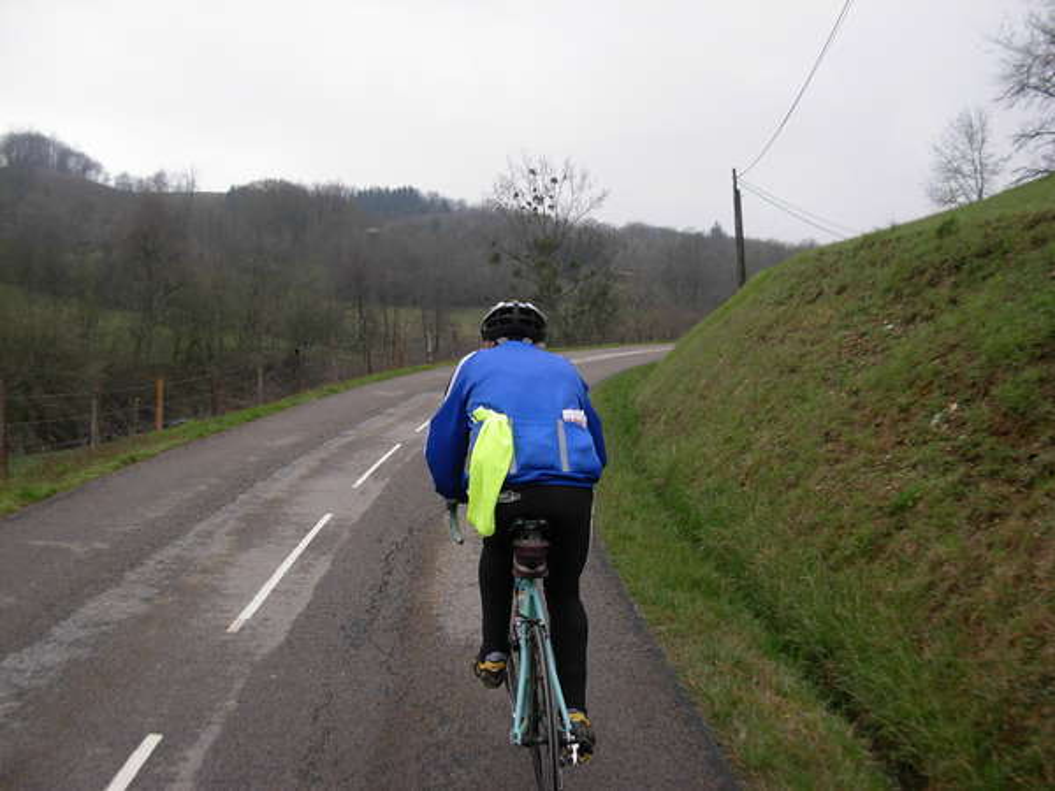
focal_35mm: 38
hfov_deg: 49.0
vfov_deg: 37.7
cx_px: 528
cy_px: 396
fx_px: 1158
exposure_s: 1/128
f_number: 2.9
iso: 79
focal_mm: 6.3
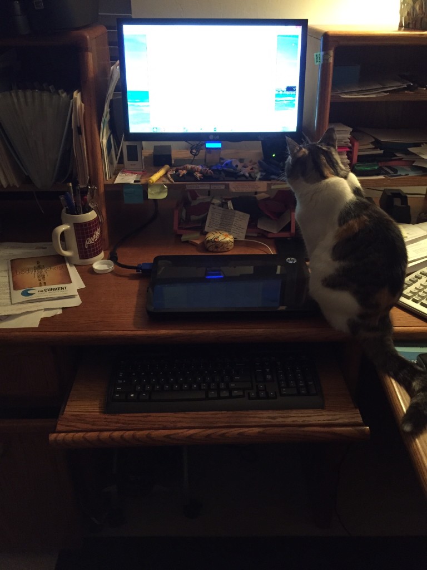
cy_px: 285
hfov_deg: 48.2
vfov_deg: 61.7
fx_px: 477
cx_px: 214
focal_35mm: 29
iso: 320
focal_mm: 4.15
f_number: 2.2
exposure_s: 1/15
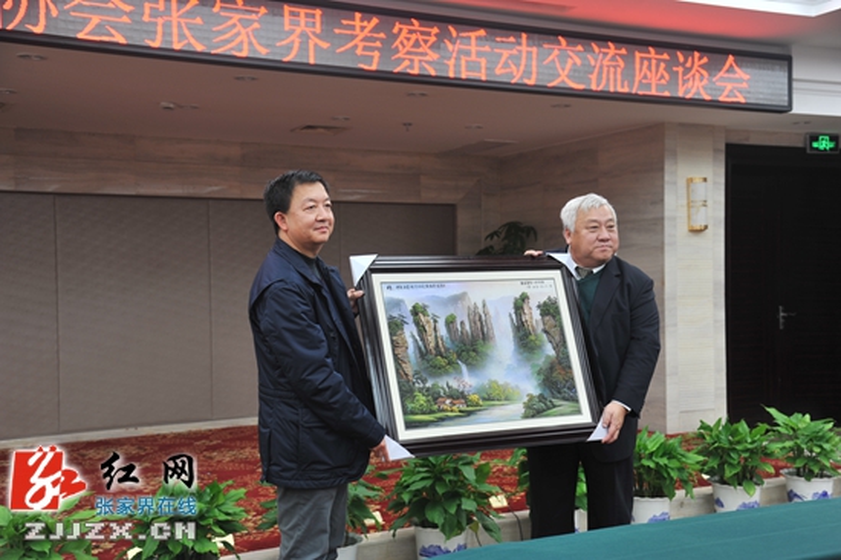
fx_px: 1074
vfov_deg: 29.2
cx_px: 420
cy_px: 280
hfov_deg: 42.8
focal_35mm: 46
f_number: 4.5
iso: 200
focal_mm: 46
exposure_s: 1/25
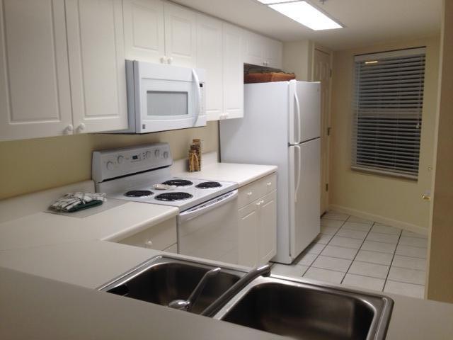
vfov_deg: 42.9
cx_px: 226
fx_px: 432
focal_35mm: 33
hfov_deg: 55.4
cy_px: 170
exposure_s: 1/40
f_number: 2.4
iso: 50
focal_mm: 4.12
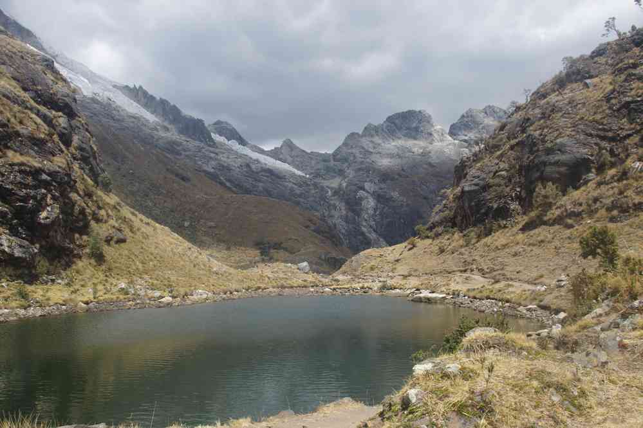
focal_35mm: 32
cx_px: 322
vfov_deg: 41.7
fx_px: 563
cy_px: 214
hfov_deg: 59.5
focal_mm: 21
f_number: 11
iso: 200
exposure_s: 1/100
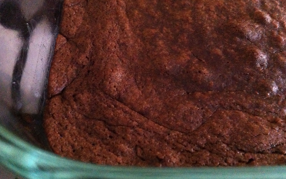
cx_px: 141
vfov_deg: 33.6
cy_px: 90
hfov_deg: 51.5
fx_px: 296
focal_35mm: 38
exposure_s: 1/15
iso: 1000
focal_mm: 3.85
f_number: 2.8
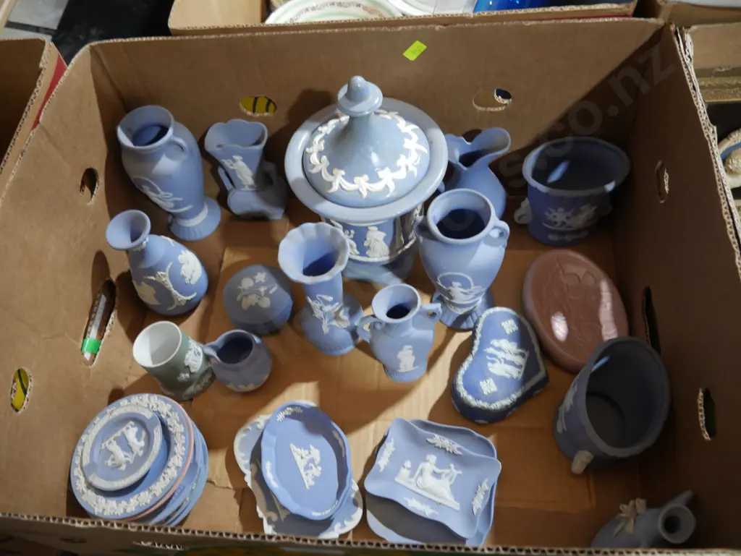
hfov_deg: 59.9
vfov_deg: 46.8
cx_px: 370
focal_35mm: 30
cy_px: 278
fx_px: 642
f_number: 3.6
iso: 800
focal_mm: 15
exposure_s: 1/60
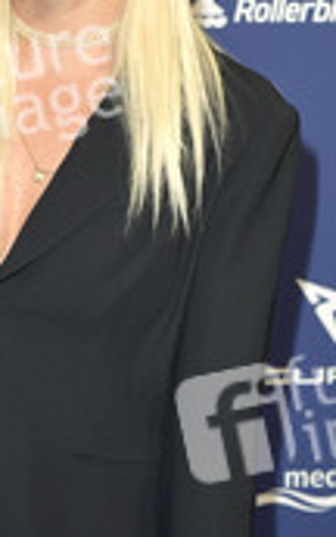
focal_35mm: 132
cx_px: 53
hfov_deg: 9.9
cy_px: 255
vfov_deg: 15.8
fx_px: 1936
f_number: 5.6
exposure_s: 1/200
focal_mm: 56
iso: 1000
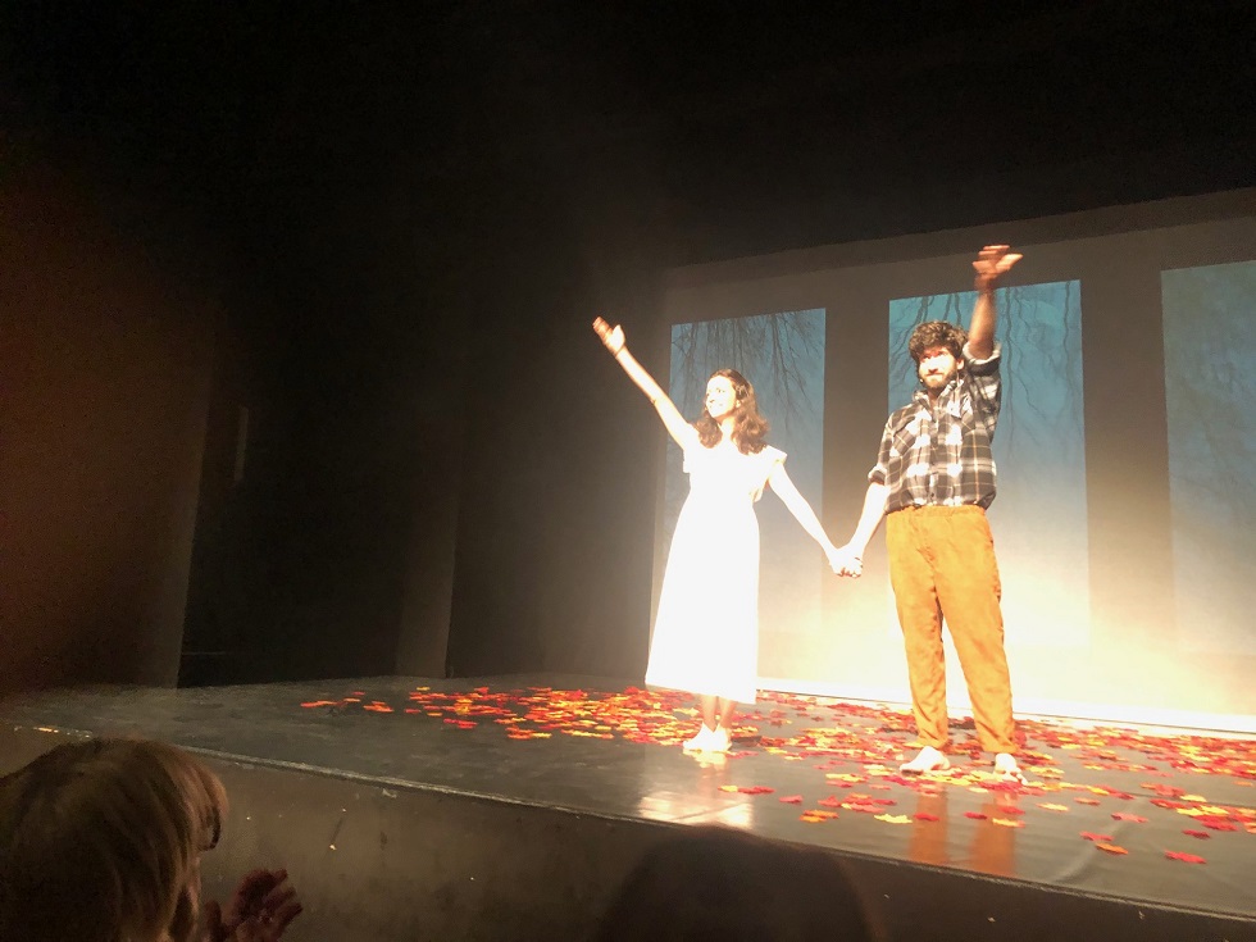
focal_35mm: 28
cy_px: 471
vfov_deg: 49.7
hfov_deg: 63.4
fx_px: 1016
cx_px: 628
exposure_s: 1/8
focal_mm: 4
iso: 80
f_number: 1.8
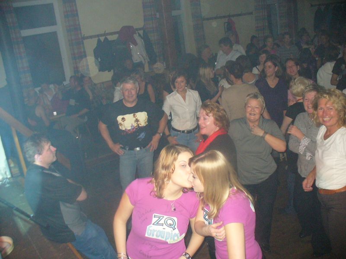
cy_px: 130
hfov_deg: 50.1
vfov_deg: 38.7
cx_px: 173
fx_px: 370
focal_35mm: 37
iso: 400
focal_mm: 6.1
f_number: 2.8
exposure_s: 1/60
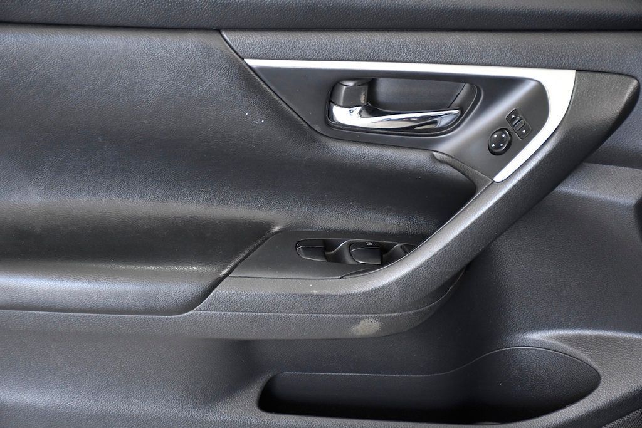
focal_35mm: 84
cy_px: 214
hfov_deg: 24.2
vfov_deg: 16.3
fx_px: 1498
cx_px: 321
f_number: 4.8
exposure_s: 1/200
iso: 2500
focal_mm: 56
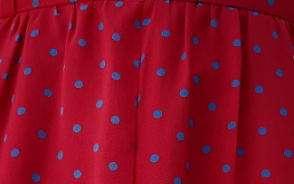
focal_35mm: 88
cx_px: 134
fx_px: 705
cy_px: 179
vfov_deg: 14.6
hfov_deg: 23.5
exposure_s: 1/529
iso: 40
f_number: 1.7
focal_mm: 3.92
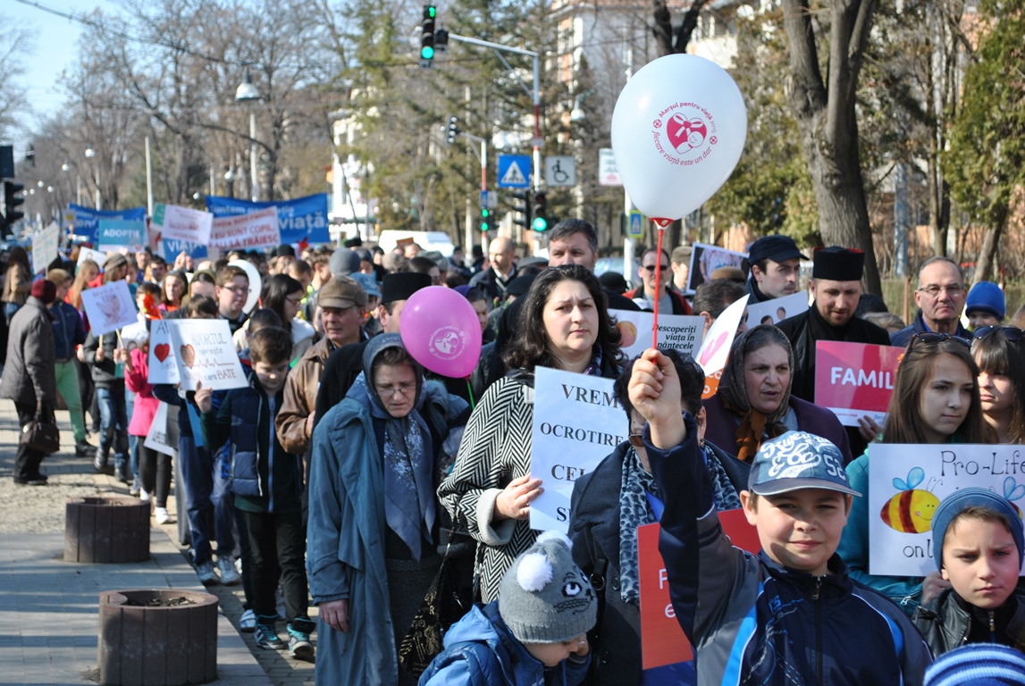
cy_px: 343
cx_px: 512
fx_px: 2224
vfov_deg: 17.5
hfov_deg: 26.0
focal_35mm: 78
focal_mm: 52
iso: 100
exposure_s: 1/160
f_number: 6.3
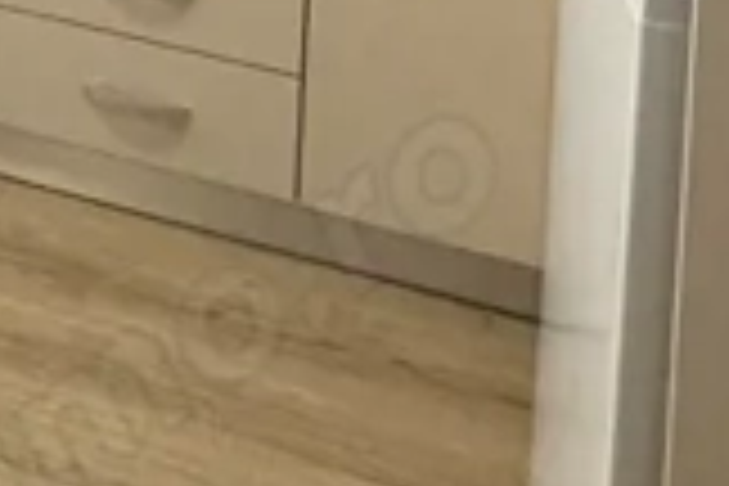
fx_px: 1822
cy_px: -684
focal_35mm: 90
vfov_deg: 12.1
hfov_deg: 17.8
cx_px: -608
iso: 125
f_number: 2.2
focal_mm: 2.22
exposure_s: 1/100
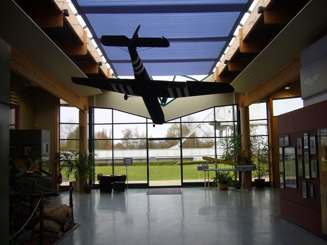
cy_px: 122
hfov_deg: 52.6
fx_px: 331
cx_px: 164
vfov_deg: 40.7
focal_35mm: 35
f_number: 2.8
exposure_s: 1/80
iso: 100
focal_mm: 5.8
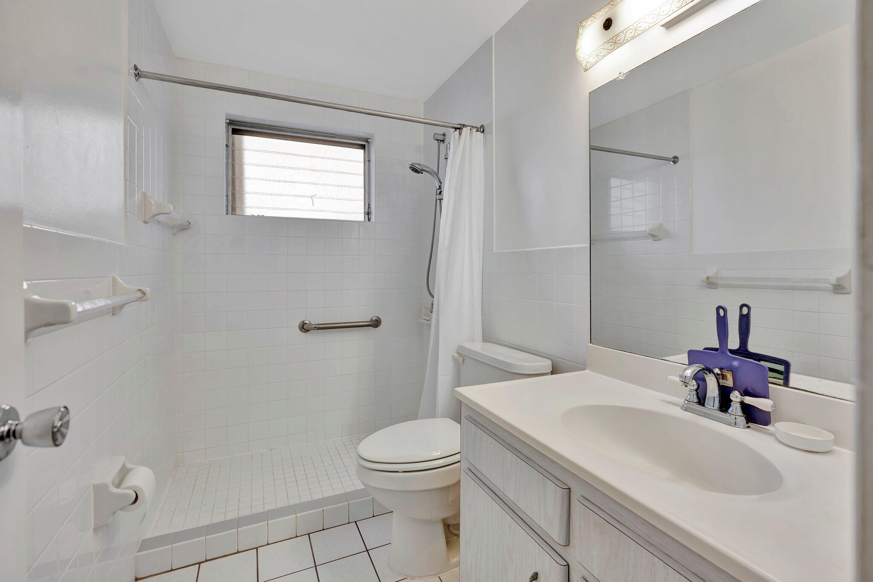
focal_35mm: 16
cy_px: 291
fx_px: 388
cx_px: 436
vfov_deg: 73.7
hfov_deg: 96.7
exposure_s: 1/25
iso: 100
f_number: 5.6
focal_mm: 16
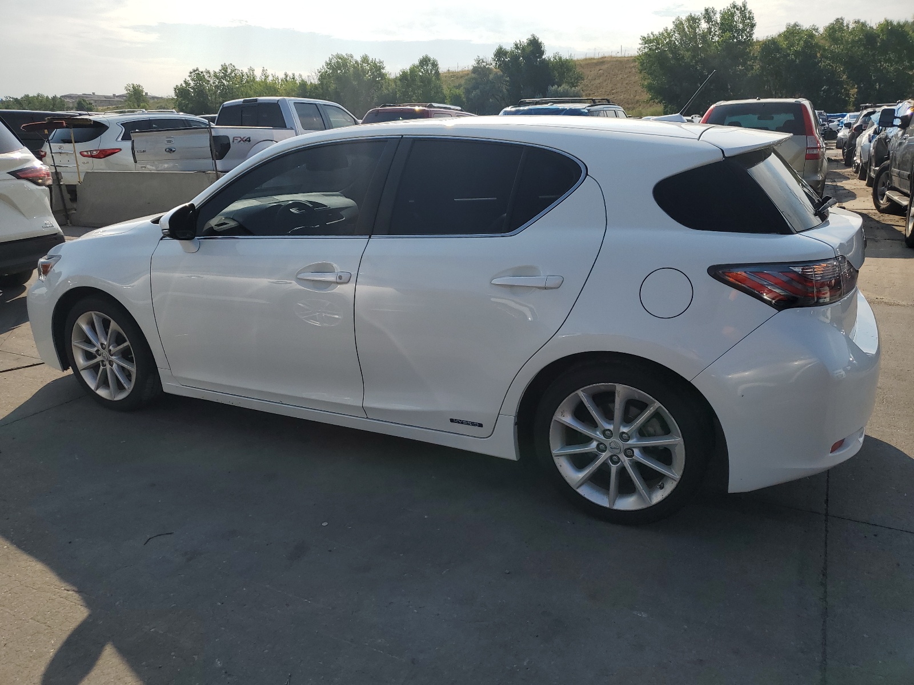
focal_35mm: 26
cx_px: 457
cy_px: 342
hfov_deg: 67.3
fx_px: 687
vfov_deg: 53.1
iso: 50
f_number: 1.5
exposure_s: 1/5000
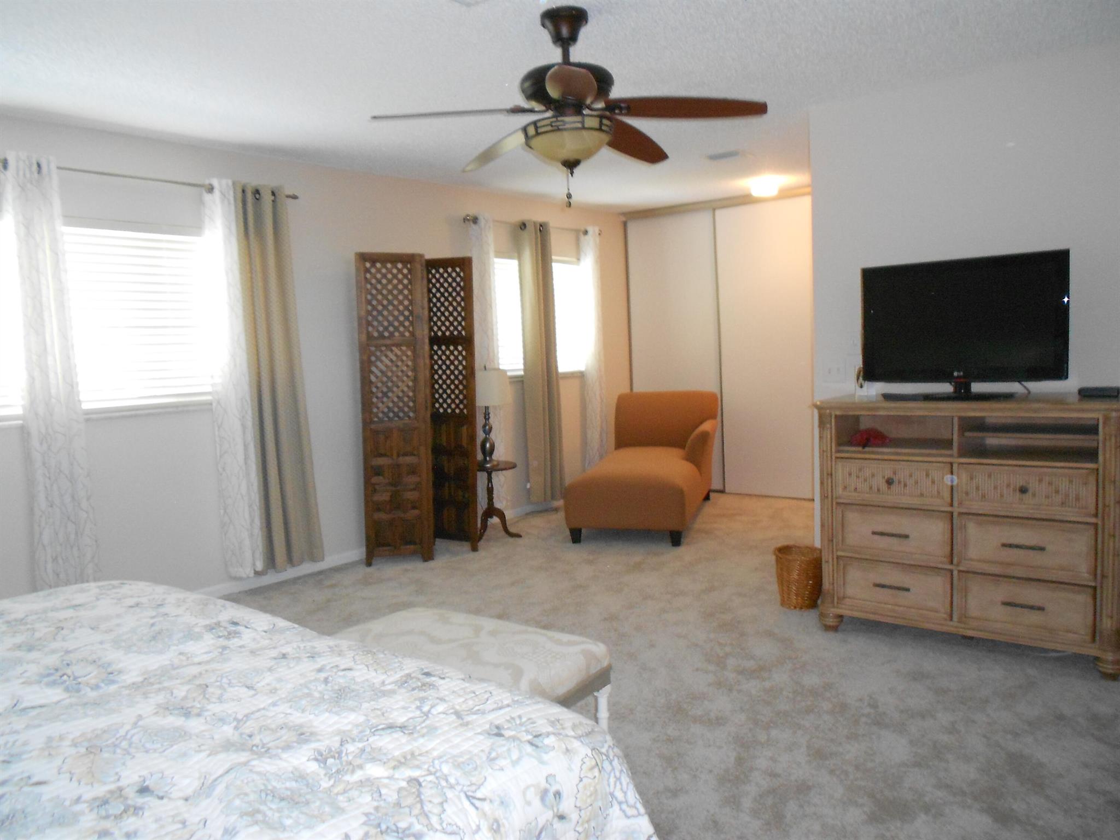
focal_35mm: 26
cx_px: 560
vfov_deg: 53.1
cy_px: 420
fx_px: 841
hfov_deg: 67.3
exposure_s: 1/30
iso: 320
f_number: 3.2
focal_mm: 4.6
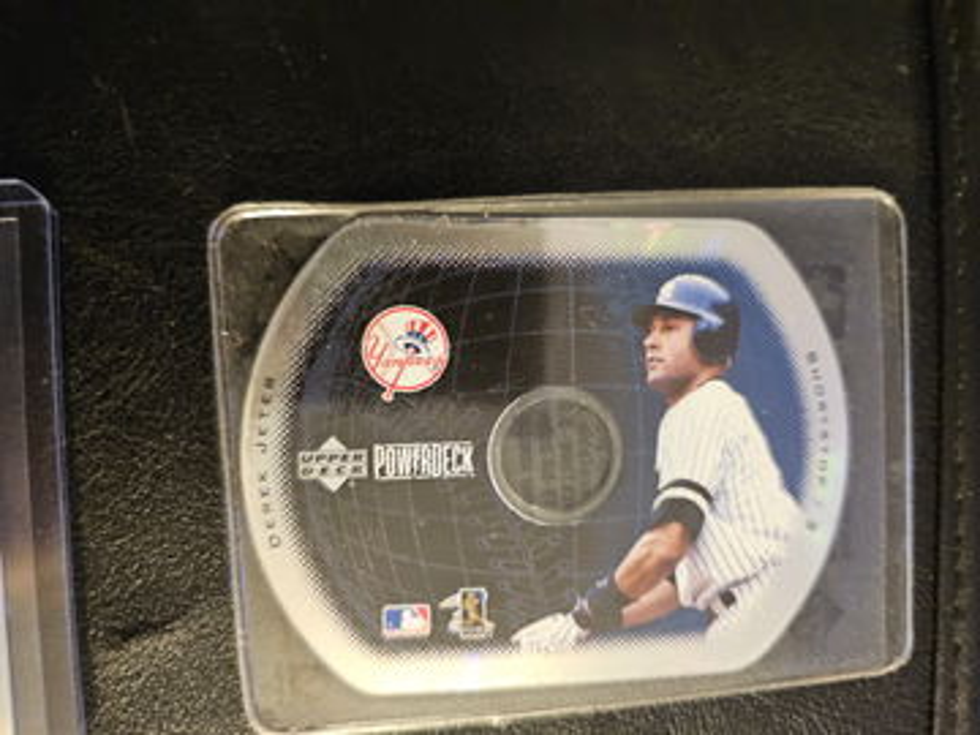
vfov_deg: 58.9
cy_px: 368
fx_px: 651
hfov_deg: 73.9
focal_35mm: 23
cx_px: 490
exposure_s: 1/17
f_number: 1.7
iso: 2500
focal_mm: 6.3
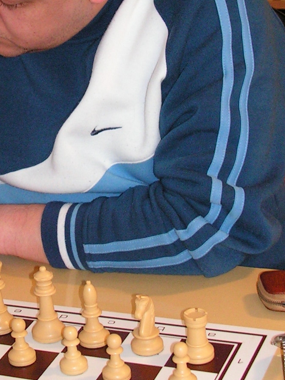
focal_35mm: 101
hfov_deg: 14.6
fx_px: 1109
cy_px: 127
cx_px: 54
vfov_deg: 19.4
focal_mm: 7.4
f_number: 3.2
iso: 200
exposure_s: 1/40
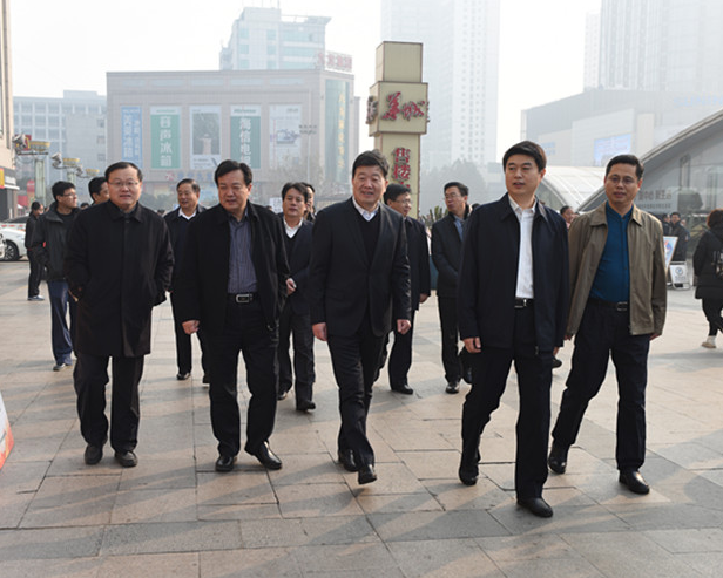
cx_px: 346
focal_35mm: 44
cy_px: 311
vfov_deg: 34.1
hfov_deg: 42.0
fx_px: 942
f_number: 6.3
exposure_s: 1/160
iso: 100
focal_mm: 34
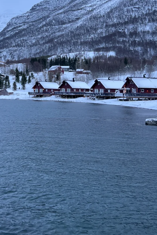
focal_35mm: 48
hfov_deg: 27.9
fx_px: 314
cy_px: 89
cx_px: 51
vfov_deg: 40.8
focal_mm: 5.7
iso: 125
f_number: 1.5
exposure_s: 1/121
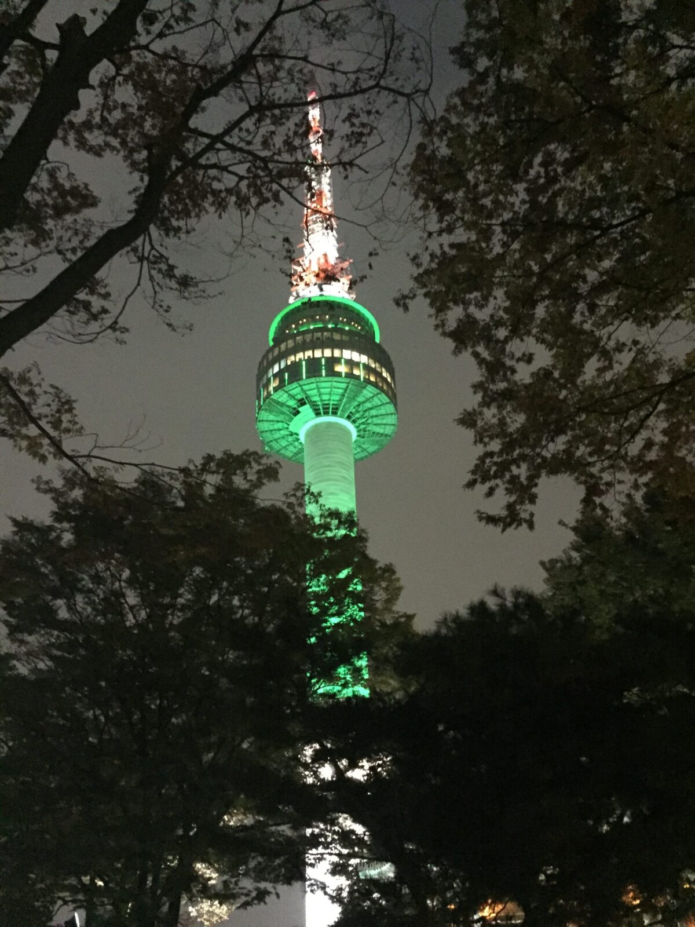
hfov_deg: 48.2
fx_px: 776
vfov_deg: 61.7
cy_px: 464
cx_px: 348
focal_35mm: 29
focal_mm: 4.15
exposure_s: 1/15
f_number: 2.2
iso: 2000
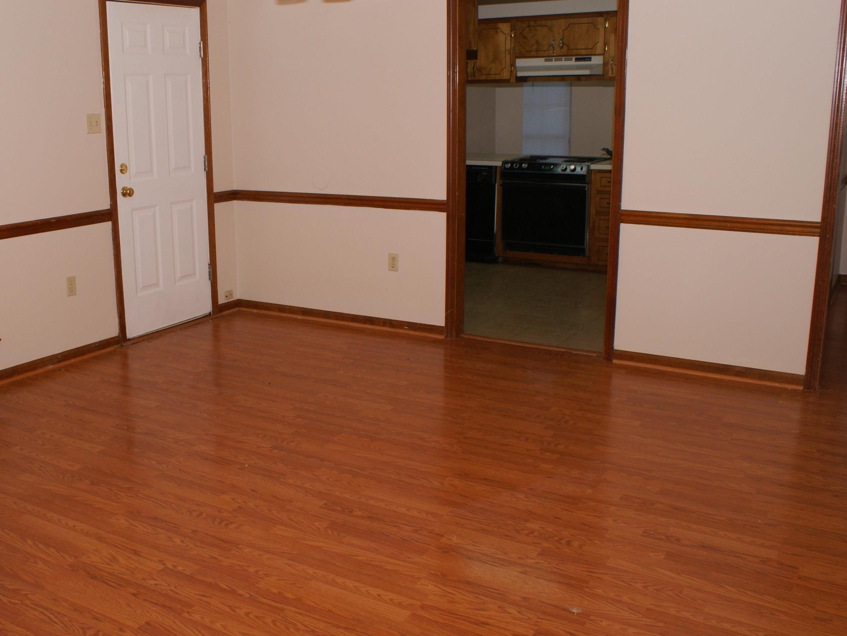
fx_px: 905
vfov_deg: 38.6
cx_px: 307
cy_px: 293
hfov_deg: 49.5
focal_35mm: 37
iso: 200
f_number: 5.6
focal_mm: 20
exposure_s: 1/60
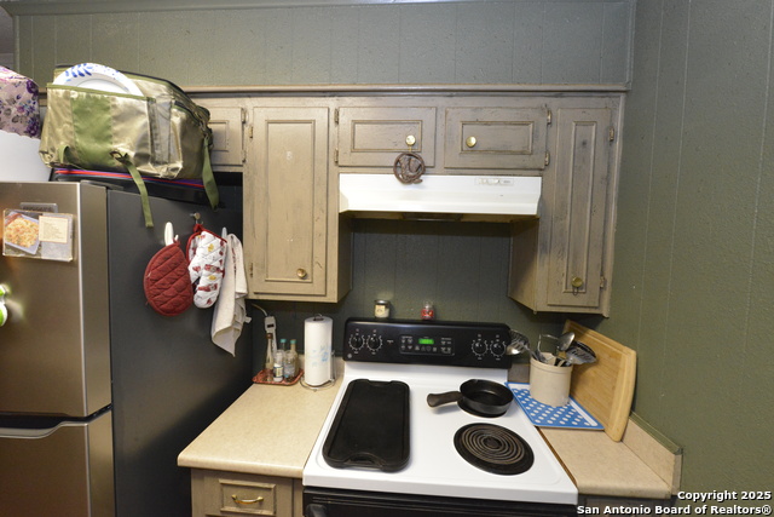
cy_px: 258
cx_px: 387
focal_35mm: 14
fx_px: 301
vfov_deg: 81.2
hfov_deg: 104.2
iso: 6400
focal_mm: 14
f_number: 11
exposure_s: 1/60
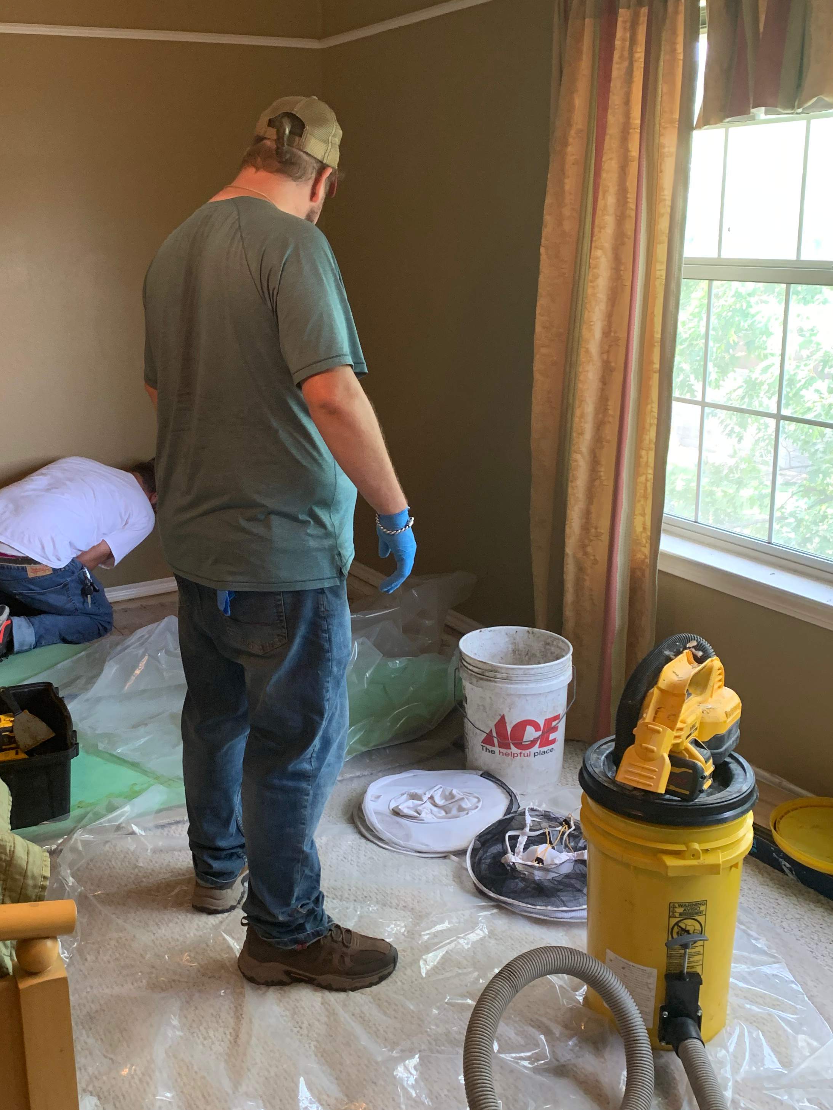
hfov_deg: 39.4
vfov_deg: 51.3
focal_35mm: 36
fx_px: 1155
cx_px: 320
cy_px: 523
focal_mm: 4.25
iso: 200
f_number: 1.8
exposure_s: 1/60
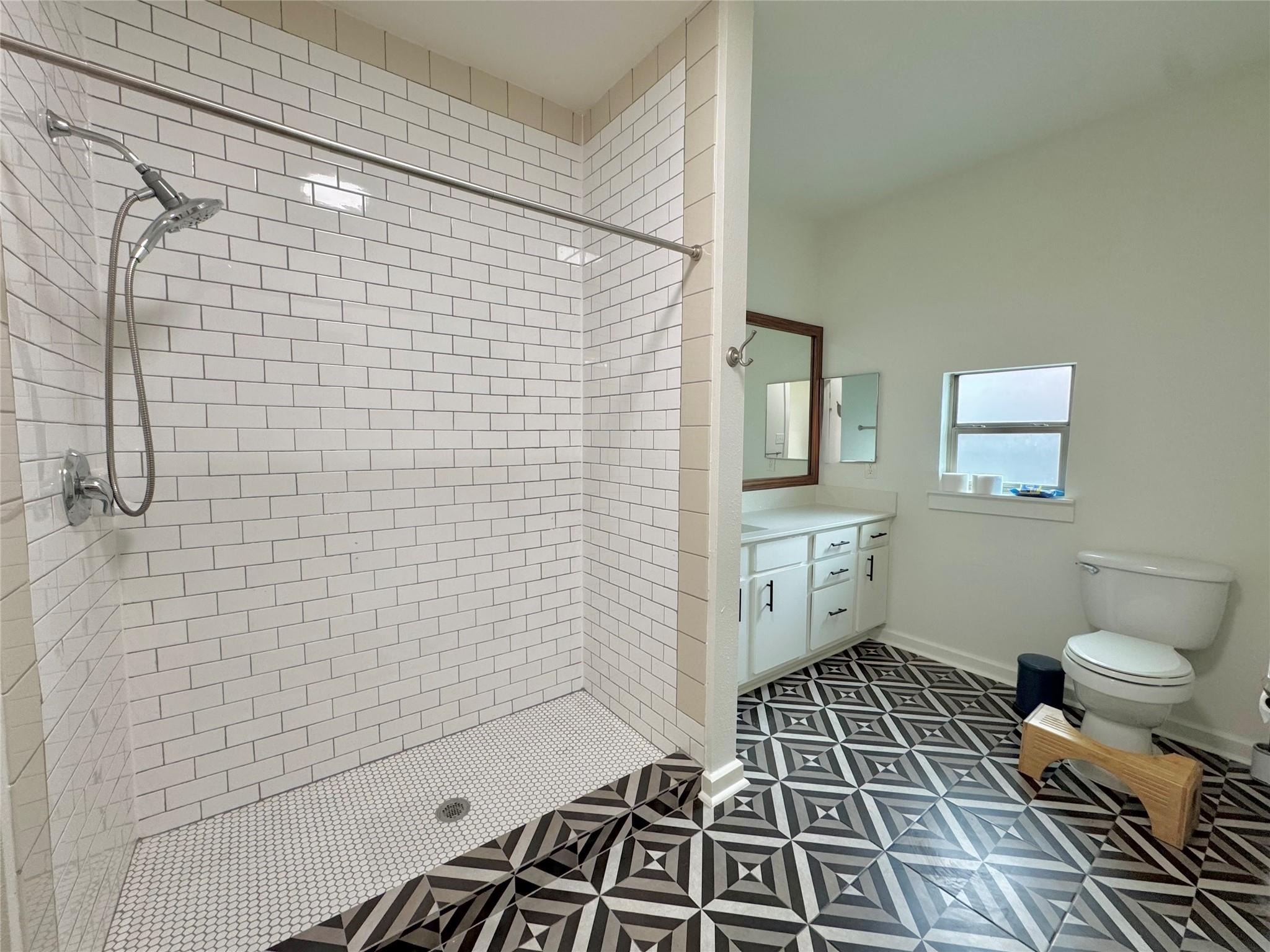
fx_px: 514
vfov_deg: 85.7
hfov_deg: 102.1
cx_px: 635
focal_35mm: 14
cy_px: 476
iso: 200
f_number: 2.2
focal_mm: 2.22
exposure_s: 1/120
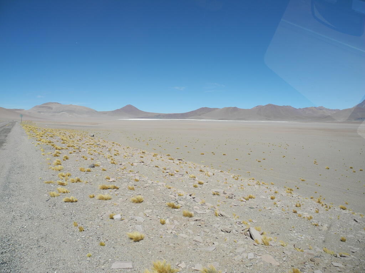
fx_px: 295
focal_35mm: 28
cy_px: 136
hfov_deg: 63.4
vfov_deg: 49.7
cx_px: 182
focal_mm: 6
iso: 100
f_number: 4.5
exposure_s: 1/1000
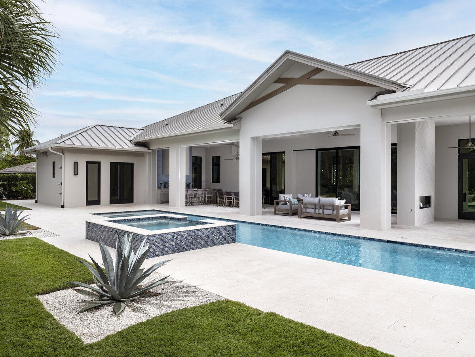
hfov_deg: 71.6
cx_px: 238
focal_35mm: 24
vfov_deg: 56.8
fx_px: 329
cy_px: 178
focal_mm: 30.3
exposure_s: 1/160
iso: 200
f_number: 11
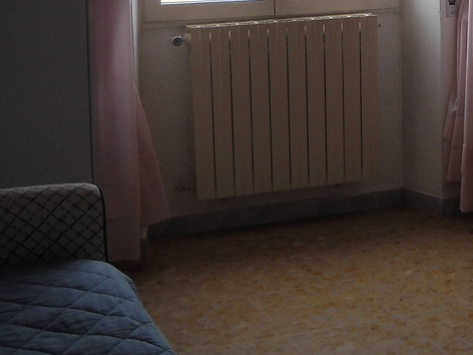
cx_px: 387
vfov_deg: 16.2
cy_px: -5
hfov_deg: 21.7
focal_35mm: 89
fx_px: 1216
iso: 64
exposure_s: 1/176
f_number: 3.1
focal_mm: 6.72
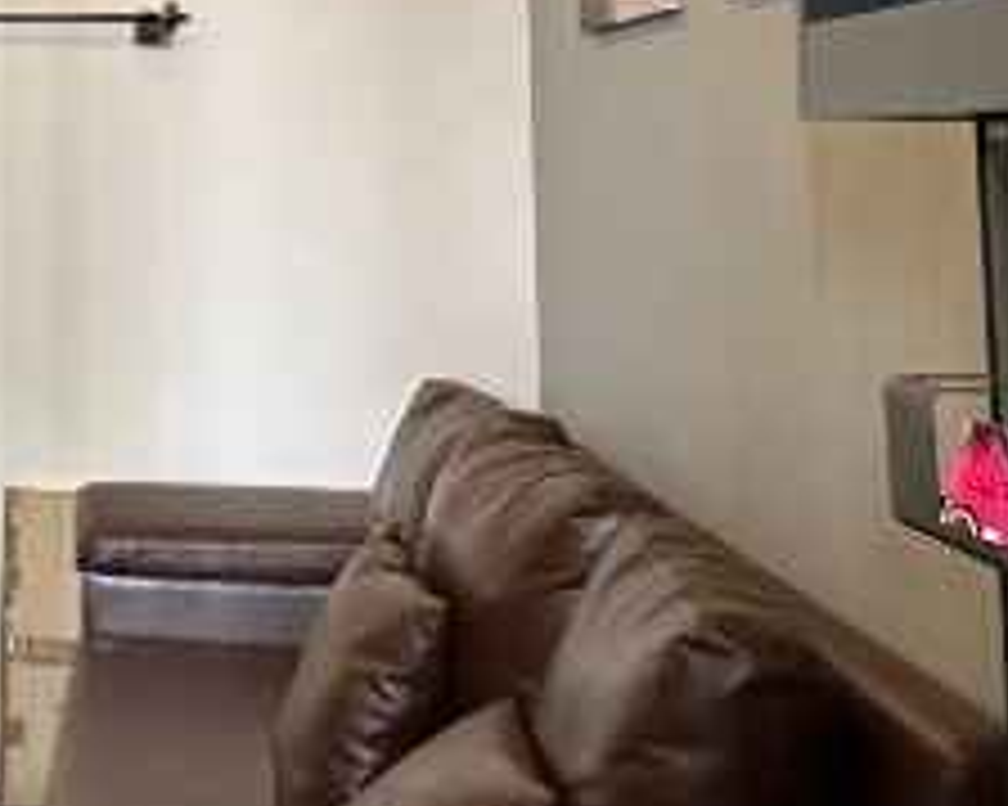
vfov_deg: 23.7
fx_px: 1819
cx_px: -158
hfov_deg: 27.7
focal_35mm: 61
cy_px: -27
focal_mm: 2.22
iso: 200
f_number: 2.2
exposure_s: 1/50
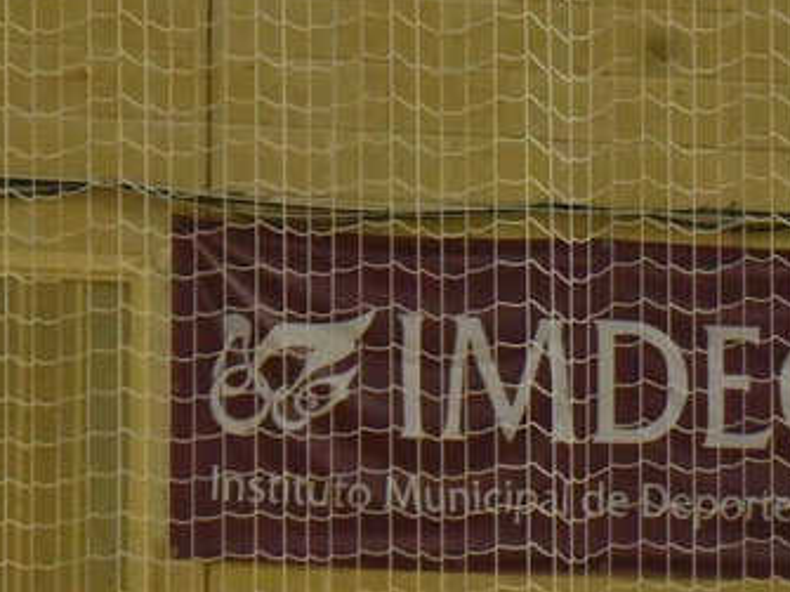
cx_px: 1236
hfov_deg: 3.1
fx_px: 14669
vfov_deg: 2.3
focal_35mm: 643
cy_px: 1080
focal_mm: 140
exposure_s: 1/800
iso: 9000
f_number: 6.3
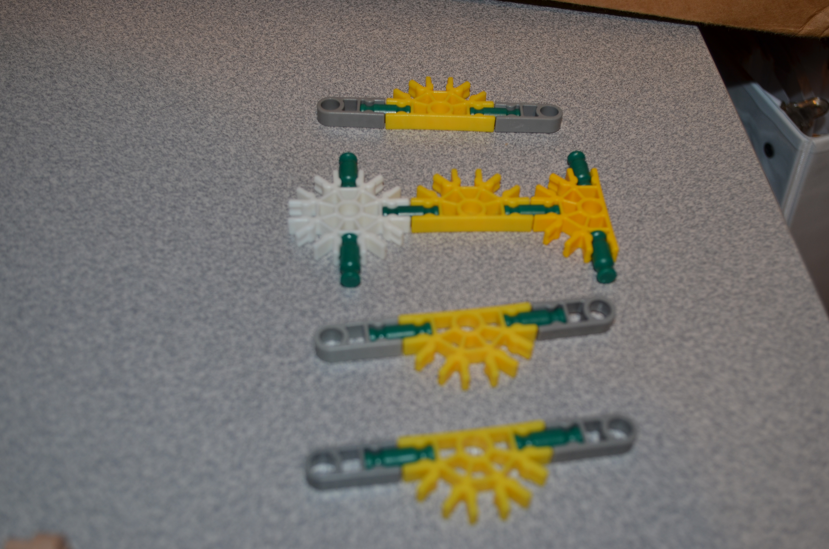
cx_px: 414
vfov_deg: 30.7
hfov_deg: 45.0
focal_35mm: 44
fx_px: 1000
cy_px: 274
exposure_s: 1/30
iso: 200
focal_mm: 29
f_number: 5.6
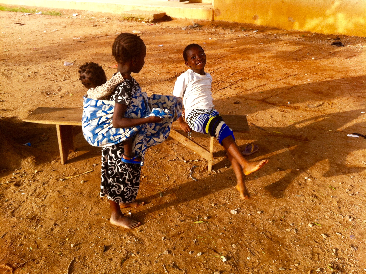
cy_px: 137
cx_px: 183
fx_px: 370
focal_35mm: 35
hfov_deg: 52.7
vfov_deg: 40.6
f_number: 2.8
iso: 80
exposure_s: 1/149
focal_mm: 3.85
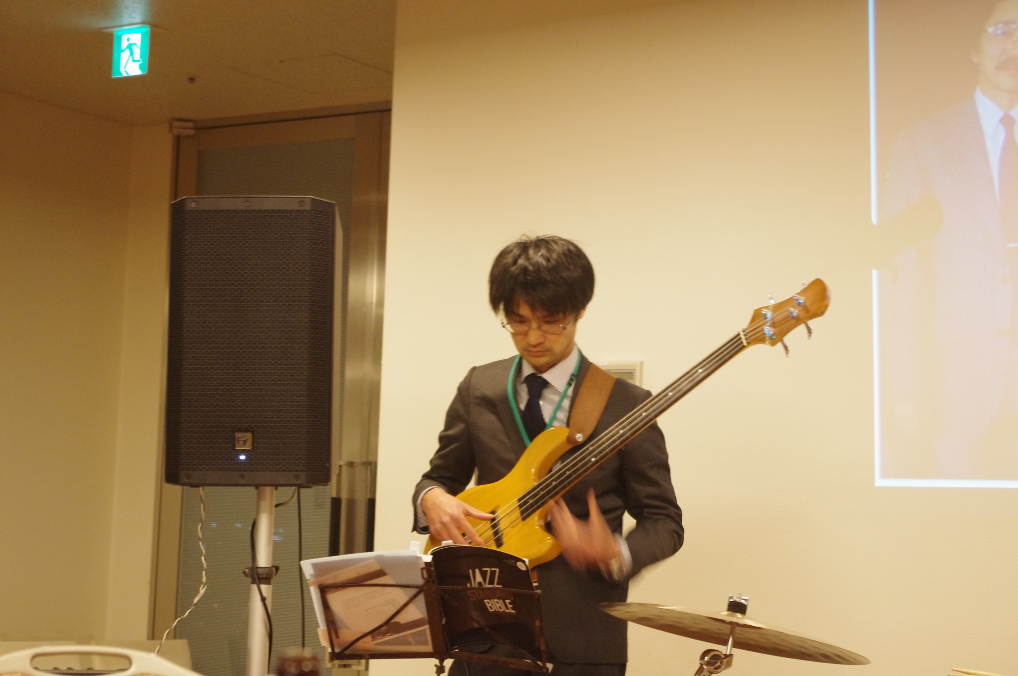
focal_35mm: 82
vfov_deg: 16.6
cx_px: 509
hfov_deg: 24.8
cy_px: 338
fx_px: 2316
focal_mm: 55
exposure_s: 1/15
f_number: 5.6
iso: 2000
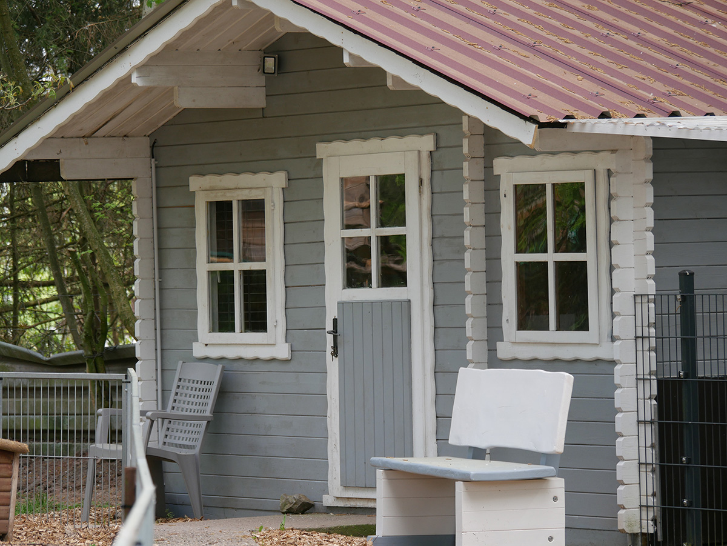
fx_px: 4202
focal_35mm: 200
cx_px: 364
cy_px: 273
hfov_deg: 9.9
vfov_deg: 7.4
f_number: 4
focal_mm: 100
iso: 250
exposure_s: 1/250
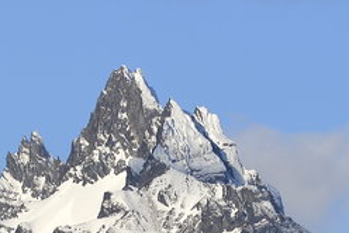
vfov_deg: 1.7
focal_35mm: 825
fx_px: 8007
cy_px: 378
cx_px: 97
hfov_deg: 2.5
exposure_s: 1/3200
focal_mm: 200
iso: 500
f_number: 6.3
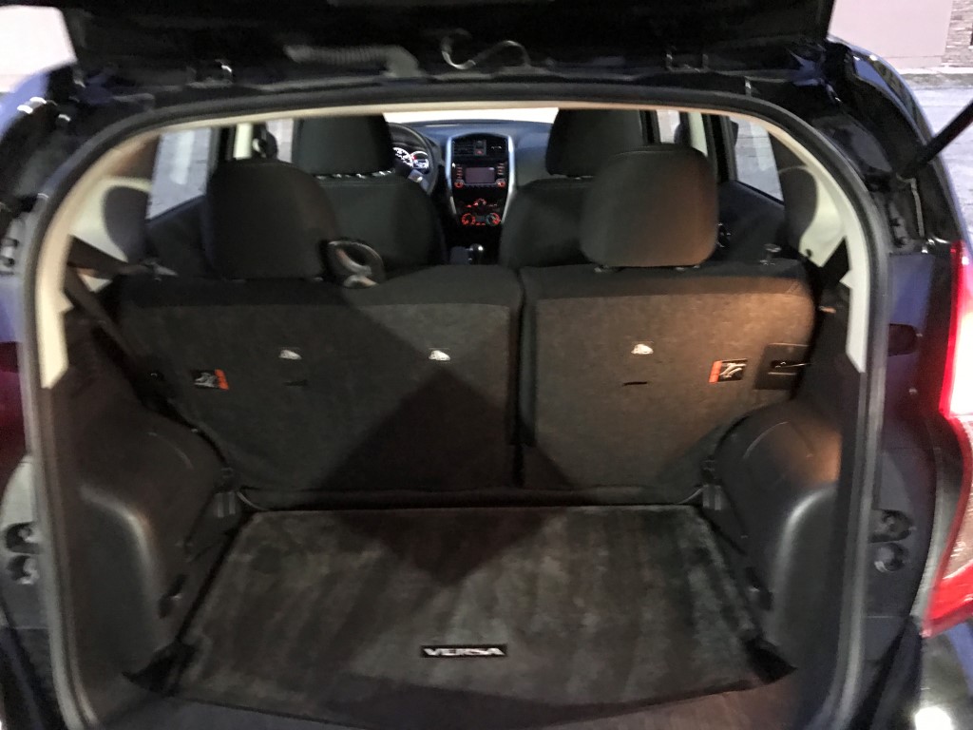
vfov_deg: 49.7
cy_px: 365
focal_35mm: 28
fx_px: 787
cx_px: 486
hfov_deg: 63.4
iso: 160
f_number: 1.8
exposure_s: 1/4
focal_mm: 3.99
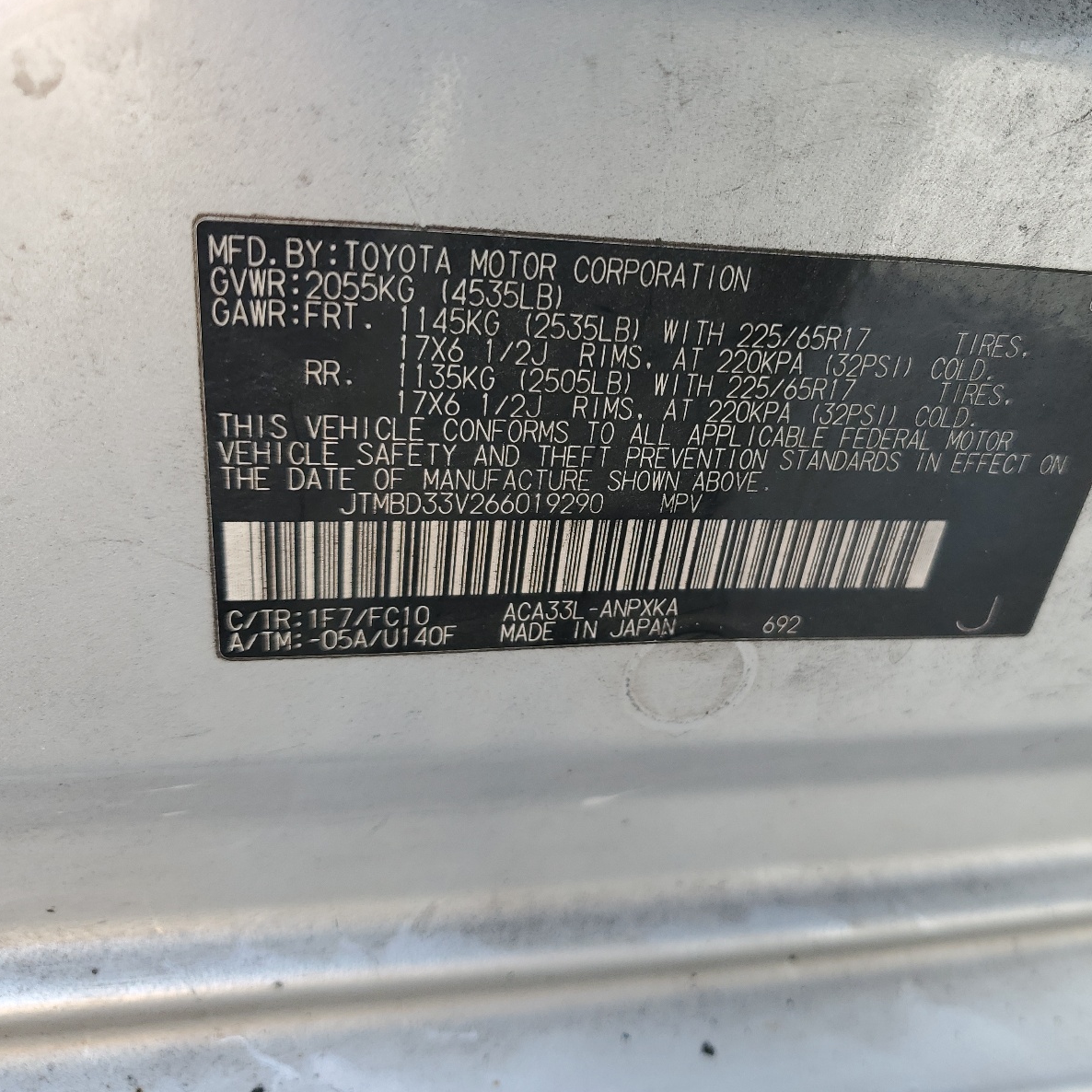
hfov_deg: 52.0
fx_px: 1106
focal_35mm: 31
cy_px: 540
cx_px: 681
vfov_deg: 52.5
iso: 50
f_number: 1.5
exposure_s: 1/222
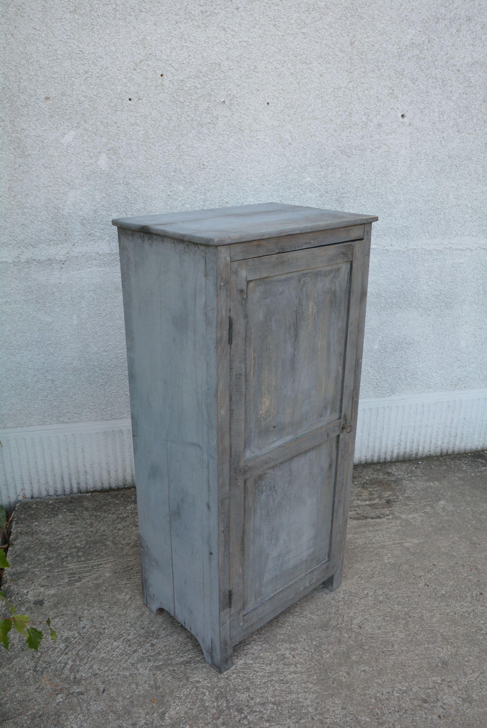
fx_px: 638
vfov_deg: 59.5
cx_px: 244
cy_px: 364
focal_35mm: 32
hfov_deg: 41.8
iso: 200
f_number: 6.3
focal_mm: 21
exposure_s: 1/160
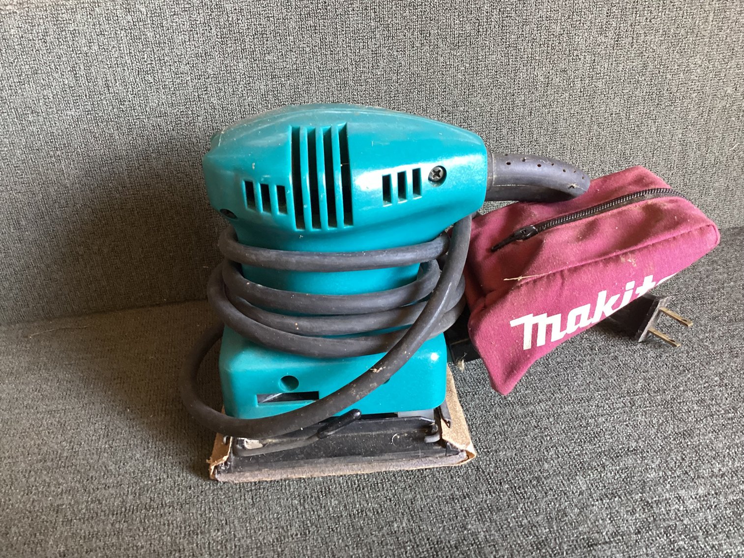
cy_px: 279
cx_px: 372
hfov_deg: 58.3
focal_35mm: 31
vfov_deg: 45.4
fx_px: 666
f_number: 2.4
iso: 250
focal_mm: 3.3
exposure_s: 1/50
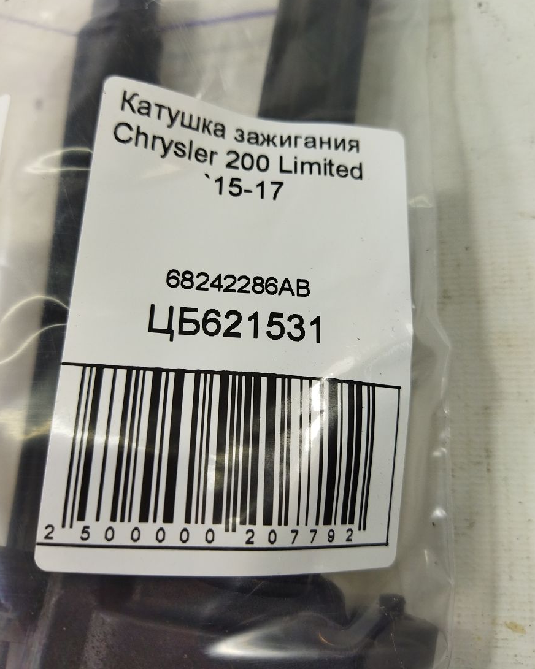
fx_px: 574
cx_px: 274
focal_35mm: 29
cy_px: 312
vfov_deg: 60.4
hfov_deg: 49.9
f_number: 1.79
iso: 99
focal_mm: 4.71
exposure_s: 1/195
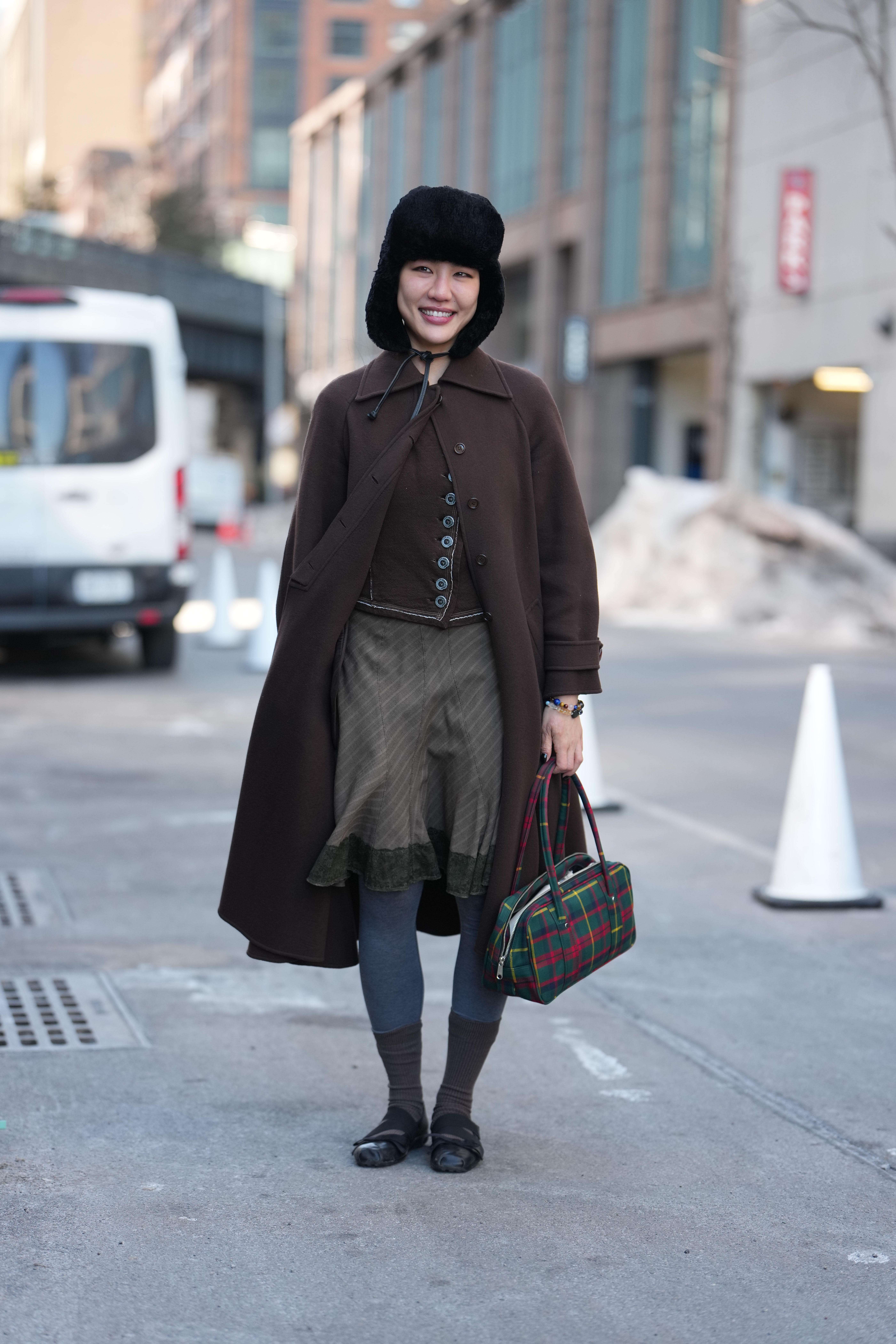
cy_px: 672
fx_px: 2912
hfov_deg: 17.5
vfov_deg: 26.0
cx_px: 448
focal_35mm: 78
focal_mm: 78
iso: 500
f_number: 2
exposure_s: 1/1000
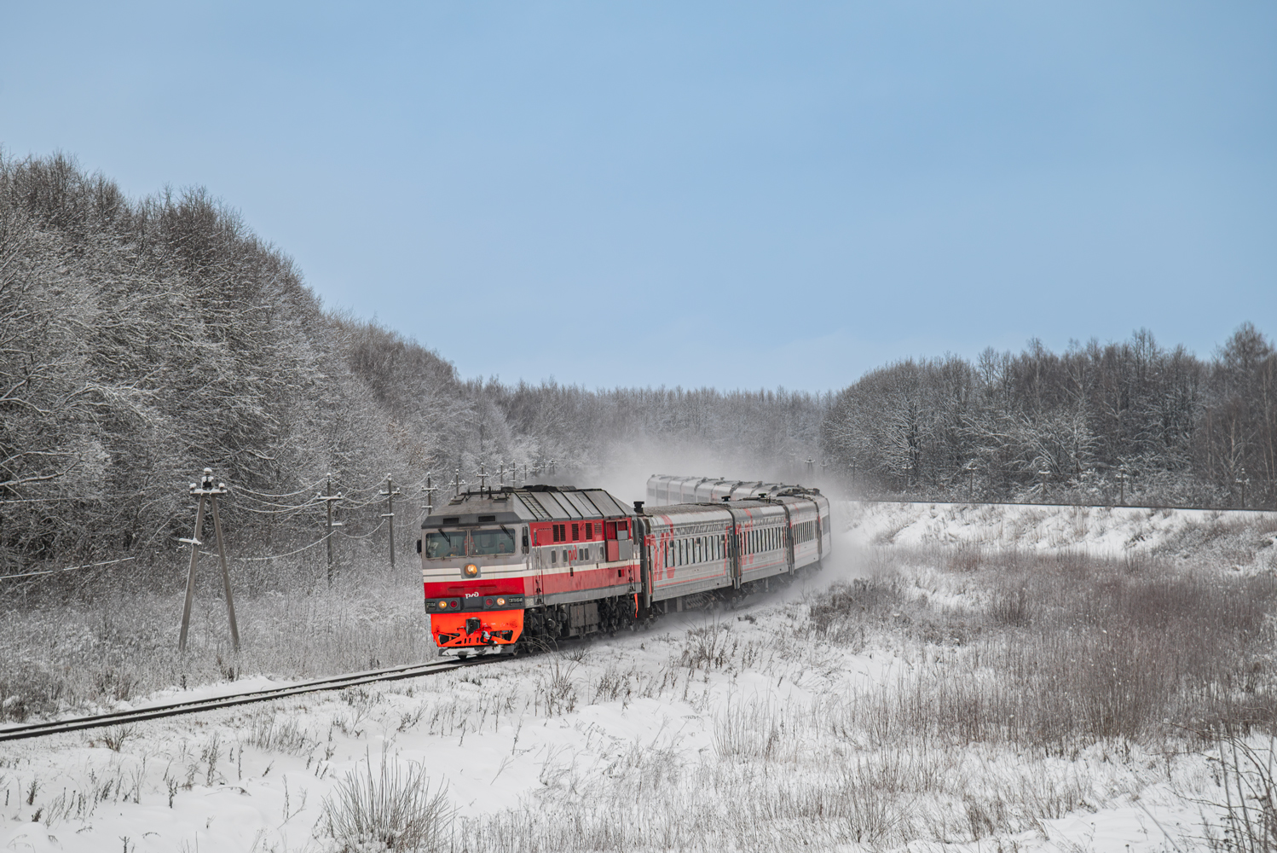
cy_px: 426
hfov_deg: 17.1
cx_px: 638
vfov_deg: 11.4
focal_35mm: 120
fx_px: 4258
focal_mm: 120
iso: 320
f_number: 5.6
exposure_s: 1/640
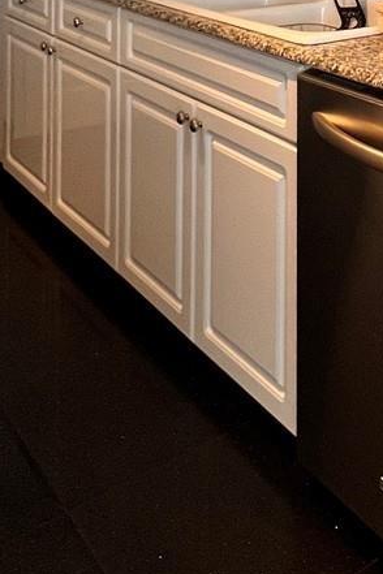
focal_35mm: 49
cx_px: 365
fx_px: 782
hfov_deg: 26.3
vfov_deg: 32.0
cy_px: -148
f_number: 1.8
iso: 160
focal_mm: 1.57
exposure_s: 1/120
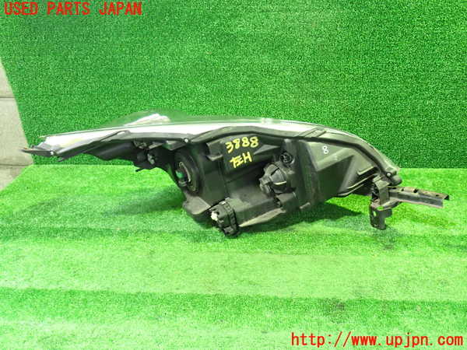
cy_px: 175
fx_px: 405
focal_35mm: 30
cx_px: 234
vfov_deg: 46.8
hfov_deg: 60.0
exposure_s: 1/20
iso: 800
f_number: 2.3
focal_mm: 5.4
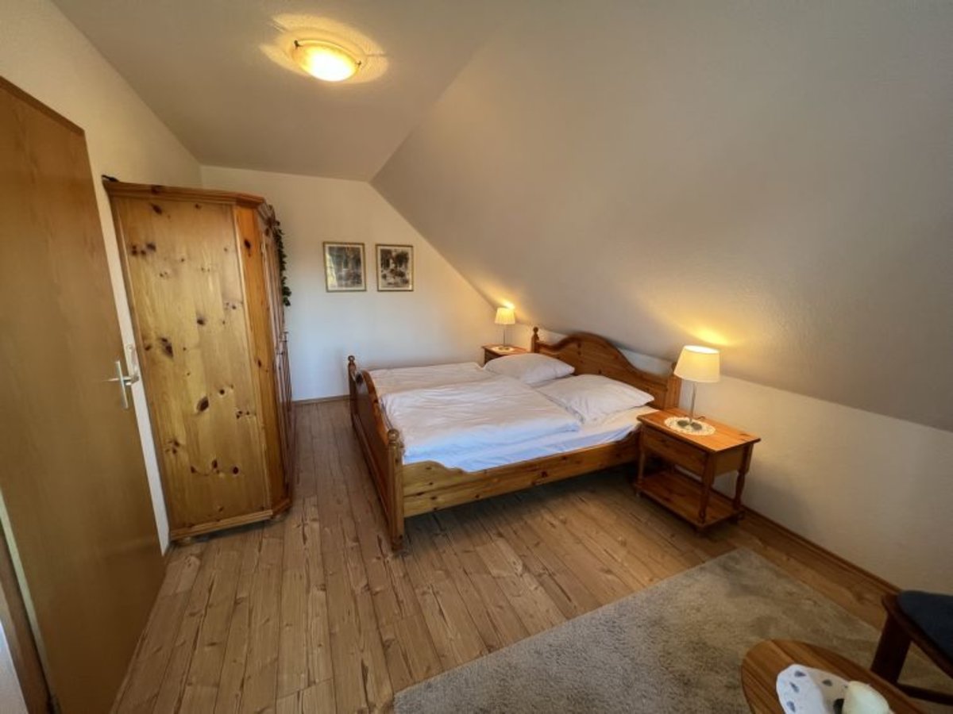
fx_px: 358
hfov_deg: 106.2
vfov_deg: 89.9
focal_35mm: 13
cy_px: 357
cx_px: 476
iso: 250
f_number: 1.8
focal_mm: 1.57
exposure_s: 1/100
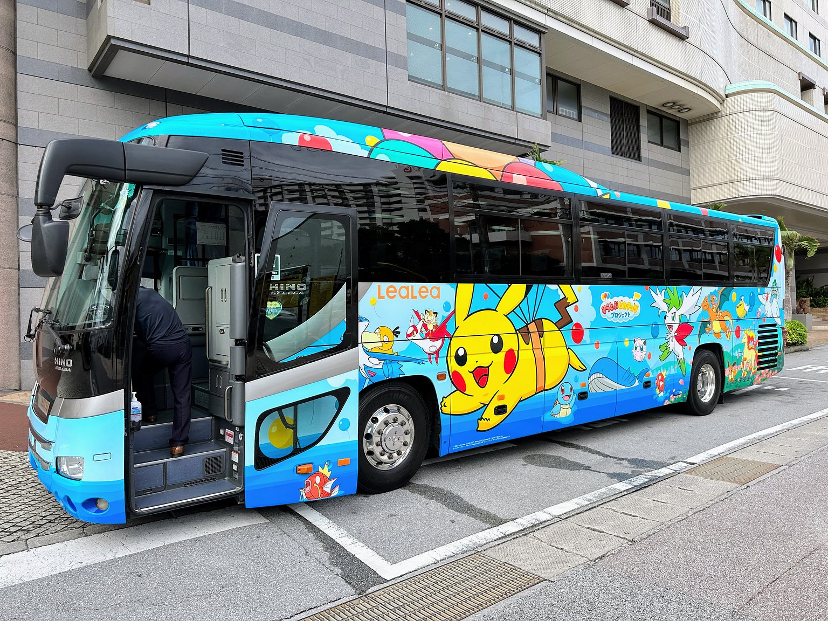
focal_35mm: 24
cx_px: 414
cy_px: 310
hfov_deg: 71.6
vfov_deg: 56.8
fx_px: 574
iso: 80
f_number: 1.78
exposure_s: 1/1412
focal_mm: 6.86
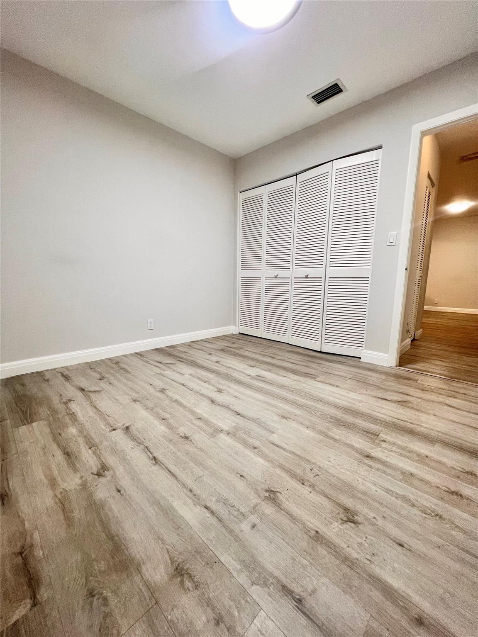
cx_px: 239
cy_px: 318
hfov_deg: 89.9
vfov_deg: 106.2
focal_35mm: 13
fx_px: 239
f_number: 1.8
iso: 160
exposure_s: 1/60
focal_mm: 1.57
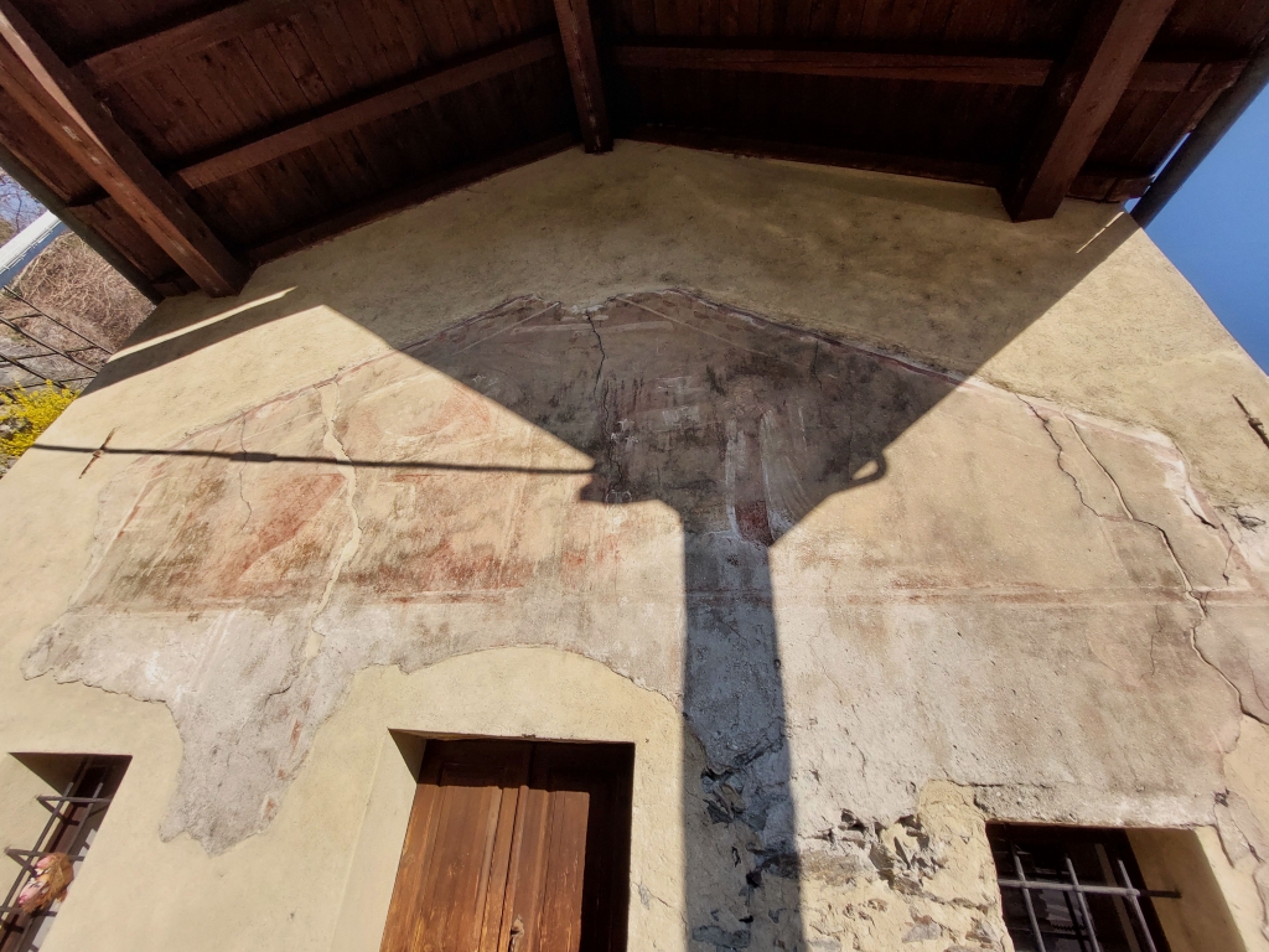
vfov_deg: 89.9
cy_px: 476
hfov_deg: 106.2
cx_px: 634
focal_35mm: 13
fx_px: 477
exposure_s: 1/1351
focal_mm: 1.74
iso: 50
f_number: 2.2
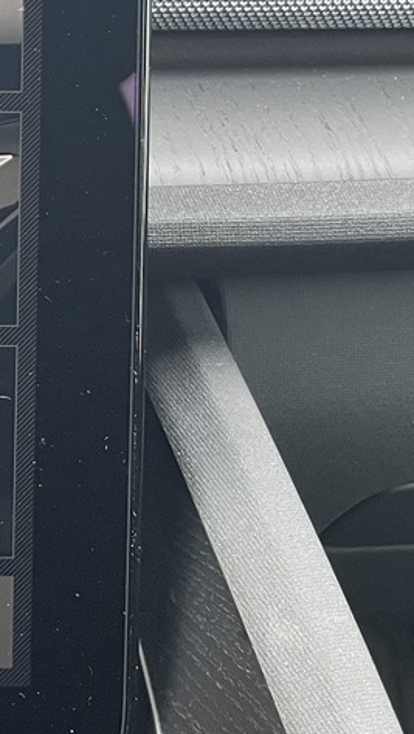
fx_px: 1677
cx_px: -564
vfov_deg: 24.4
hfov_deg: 11.7
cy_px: 180
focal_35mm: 86
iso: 200
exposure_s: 1/60
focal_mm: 5.1
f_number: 1.6
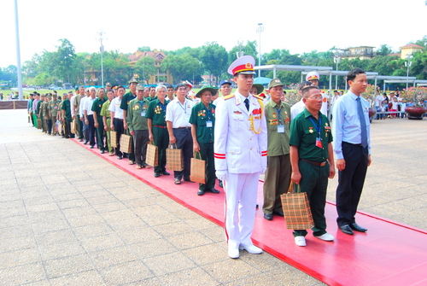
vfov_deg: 40.1
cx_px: 214
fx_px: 392
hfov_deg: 57.2
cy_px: 143
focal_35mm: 33
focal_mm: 22
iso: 200
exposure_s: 1/160
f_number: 6.3
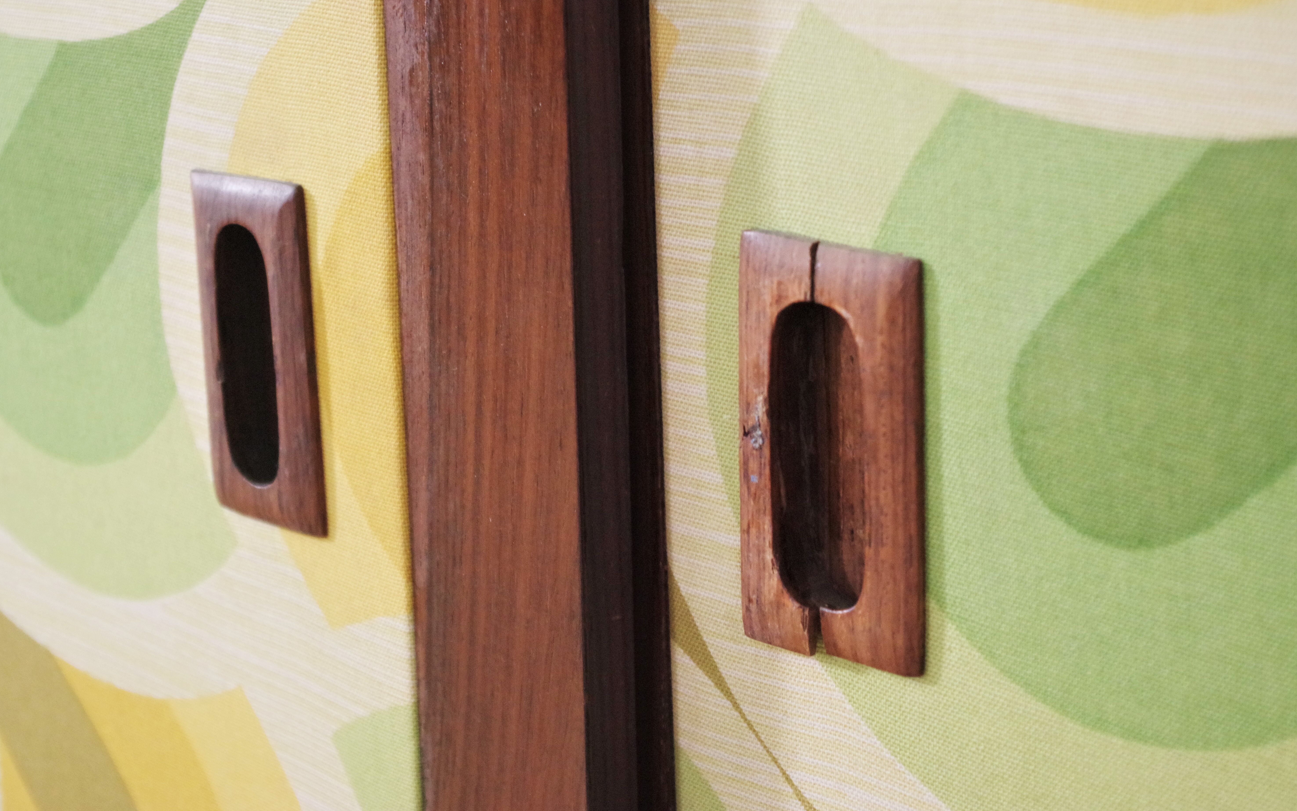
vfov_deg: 21.0
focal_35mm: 62
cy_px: 396
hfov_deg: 33.0
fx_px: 2192
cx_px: 651
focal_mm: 40
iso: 3200
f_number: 4.5
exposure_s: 1/80
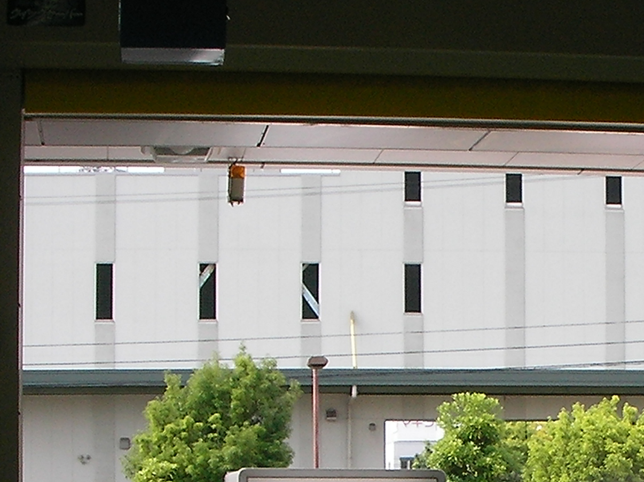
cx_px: 557
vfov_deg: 12.6
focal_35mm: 116
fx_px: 2158
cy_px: 477
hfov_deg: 16.8
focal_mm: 6.3
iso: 50
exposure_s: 1/196
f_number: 4.5
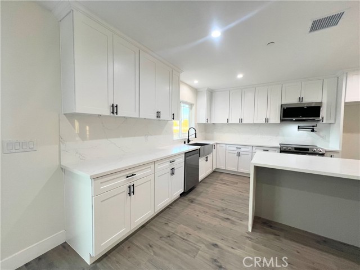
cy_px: 135
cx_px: 180
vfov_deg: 89.9
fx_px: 135
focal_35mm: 13
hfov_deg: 106.2
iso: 125
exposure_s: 1/120
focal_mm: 1.57
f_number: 1.8
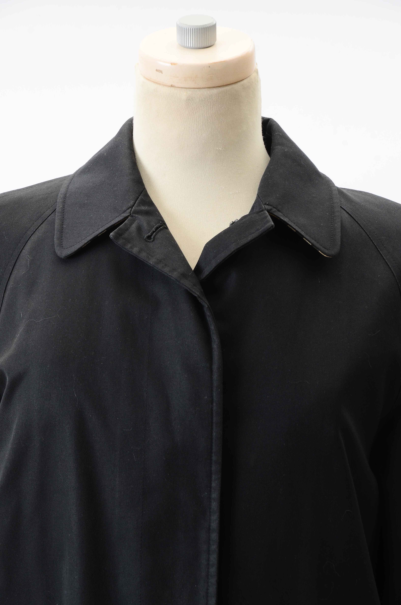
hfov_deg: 8.7
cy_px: 302
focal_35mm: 158
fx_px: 2643
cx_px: 200
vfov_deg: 13.1
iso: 400
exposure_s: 1/80
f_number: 10
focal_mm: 105
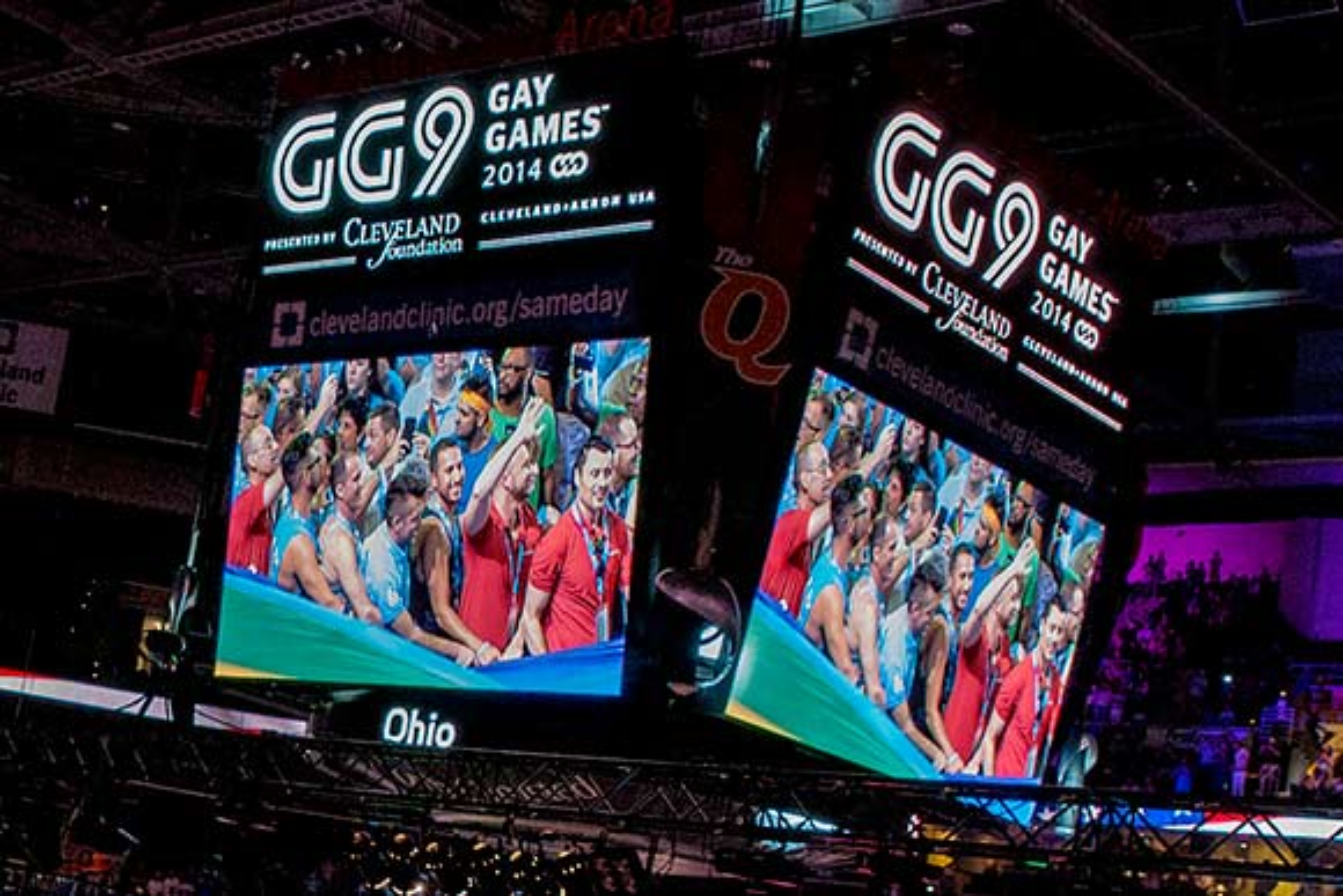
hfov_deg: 53.1
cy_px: 448
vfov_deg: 36.9
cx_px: 672
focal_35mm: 36
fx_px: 1343
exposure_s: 1/200
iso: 1100
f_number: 4.5
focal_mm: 24
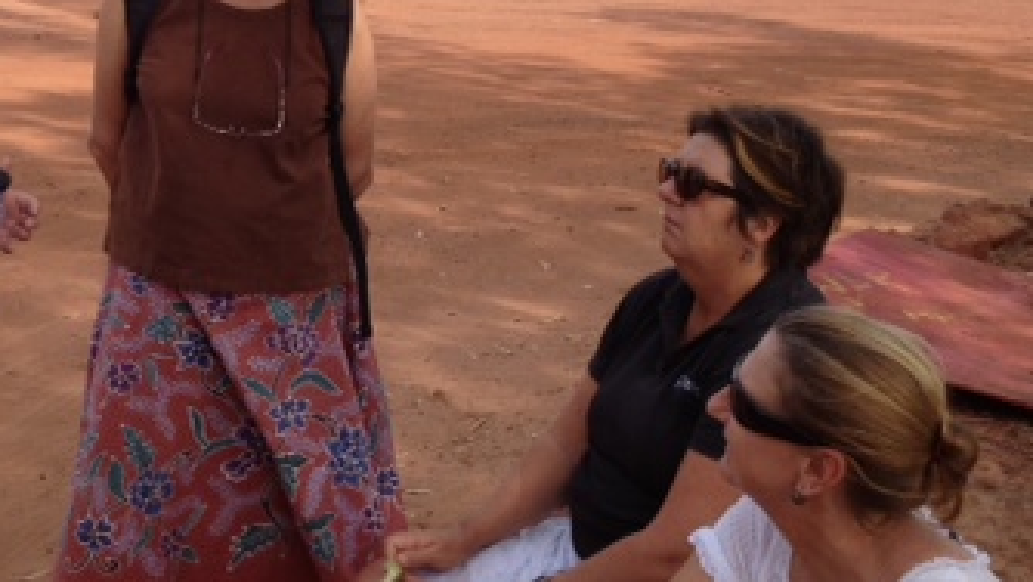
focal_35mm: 73
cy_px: 217
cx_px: 309
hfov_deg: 28.7
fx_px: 2000
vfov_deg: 16.5
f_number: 2.4
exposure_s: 1/1004
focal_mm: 4.28
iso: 64
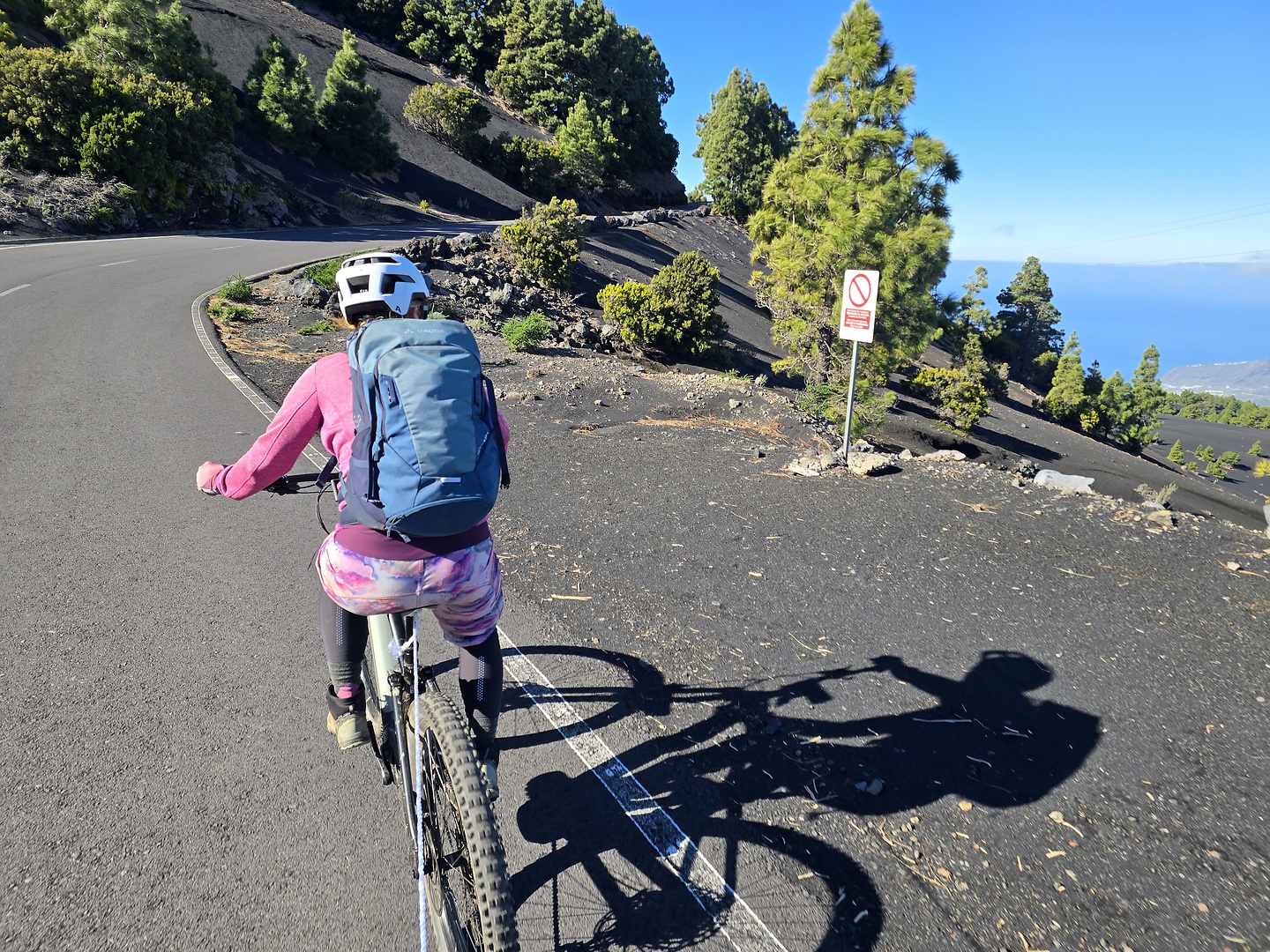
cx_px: 635
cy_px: 476
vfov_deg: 58.9
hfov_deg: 73.9
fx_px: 844
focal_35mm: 23
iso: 12
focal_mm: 6.3
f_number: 1.7
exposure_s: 1/475
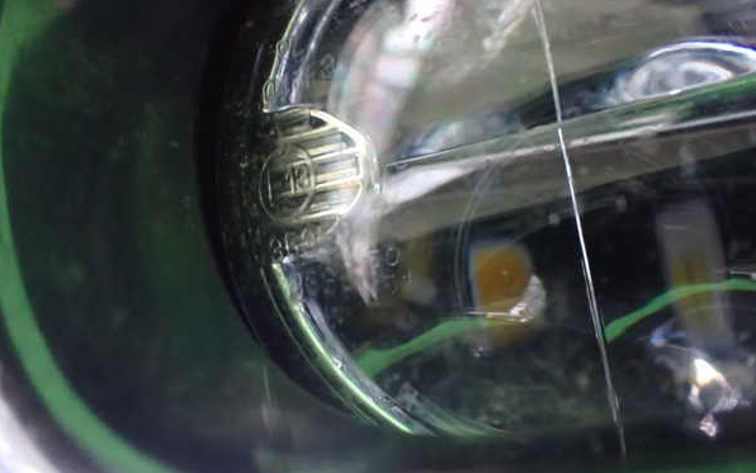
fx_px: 660
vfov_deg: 39.5
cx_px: 377
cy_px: 246
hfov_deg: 59.6
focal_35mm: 32
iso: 1250
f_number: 2.3
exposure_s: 1/30
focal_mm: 5.4
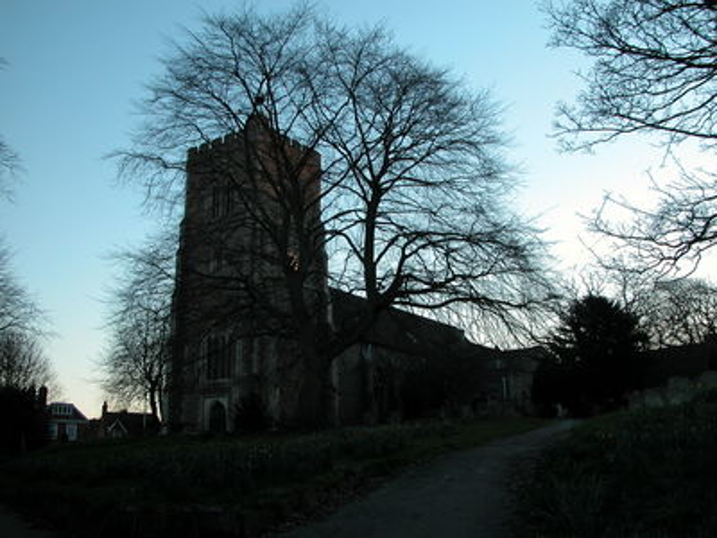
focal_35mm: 35
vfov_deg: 40.7
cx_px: 358
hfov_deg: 52.6
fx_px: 725
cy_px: 269
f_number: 3.5
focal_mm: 8.9
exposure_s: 1/79.5
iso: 100
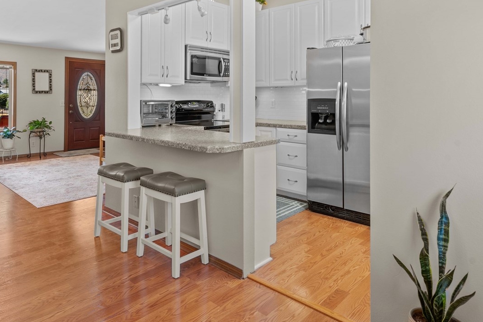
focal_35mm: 24
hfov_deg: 72.7
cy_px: 96
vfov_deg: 51.7
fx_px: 322
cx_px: 187
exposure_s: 1/6
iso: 200
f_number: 8
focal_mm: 15
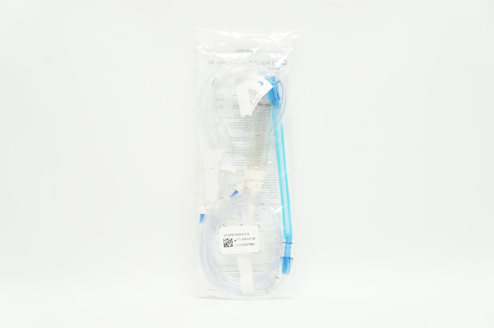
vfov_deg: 25.0
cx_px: 247
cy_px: 164
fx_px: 740
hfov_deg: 36.9
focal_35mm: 54
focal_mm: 36
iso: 400
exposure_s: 1/30
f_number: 8
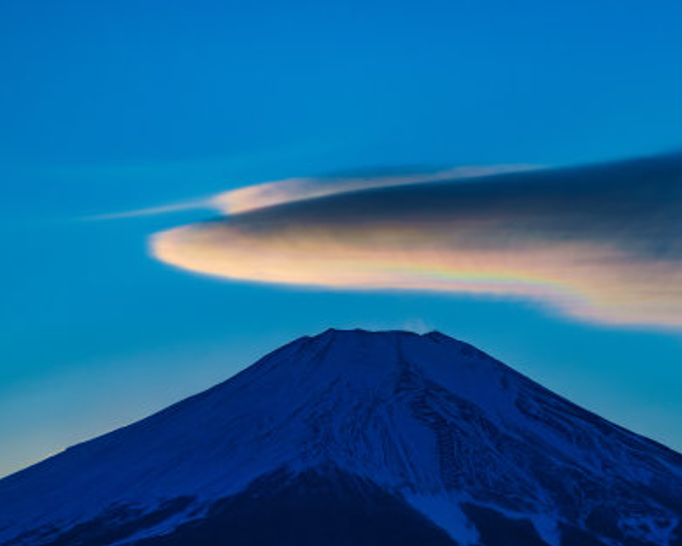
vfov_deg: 11.6
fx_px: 2684
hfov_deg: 14.5
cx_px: 437
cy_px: 283
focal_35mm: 133
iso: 160
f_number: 11
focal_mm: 90
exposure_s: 1/2500
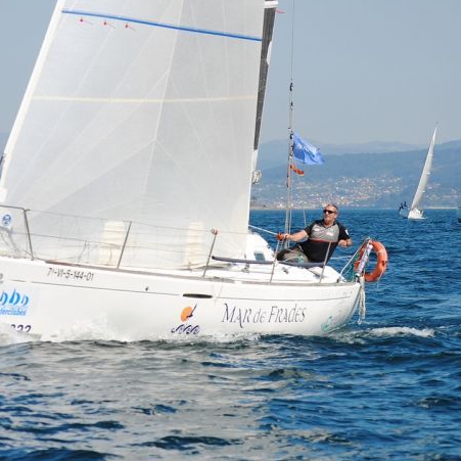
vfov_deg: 8.6
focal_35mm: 204
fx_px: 3074
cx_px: 173
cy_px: 206
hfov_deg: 8.6
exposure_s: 1/640
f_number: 6.3
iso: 100
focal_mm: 90
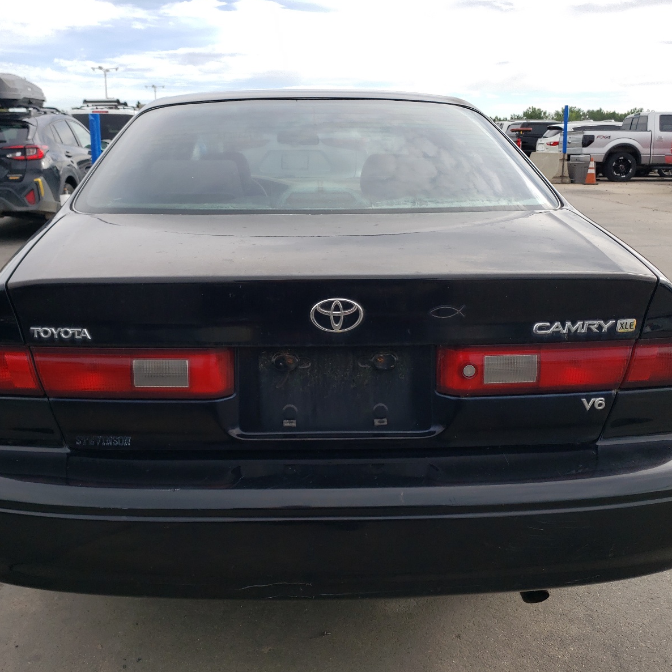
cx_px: 314
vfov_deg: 52.5
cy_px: 334
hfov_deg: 52.5
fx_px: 681
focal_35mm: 31
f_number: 1.5
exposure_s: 1/1429
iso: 50
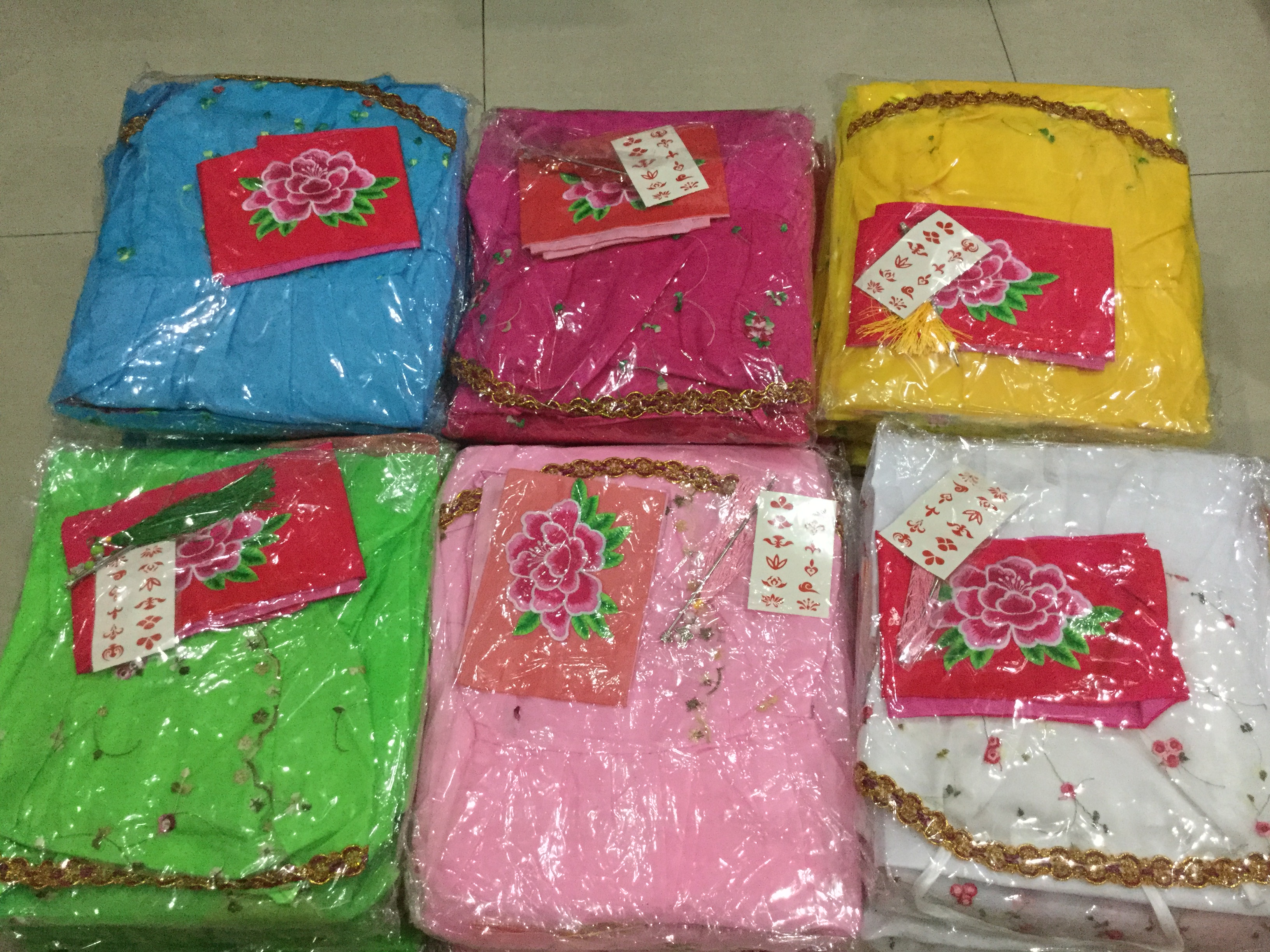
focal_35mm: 31
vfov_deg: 45.4
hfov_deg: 58.4
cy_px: 476
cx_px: 635
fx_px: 1137
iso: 250
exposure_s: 1/17
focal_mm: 3.3
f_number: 2.4
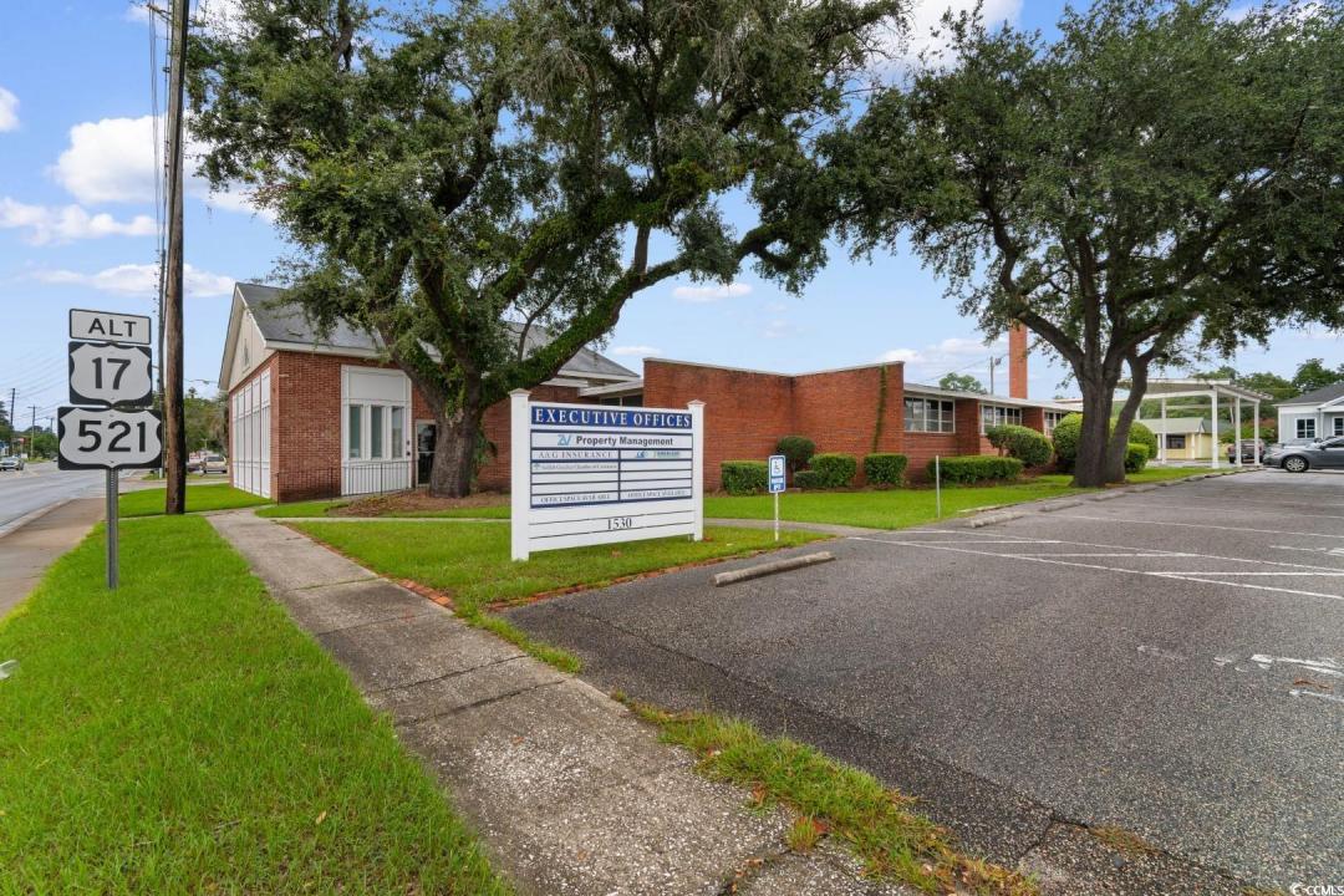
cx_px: 672
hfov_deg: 100.4
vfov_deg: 77.3
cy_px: 448
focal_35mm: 15
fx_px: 560
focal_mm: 10
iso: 100
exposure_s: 1/250
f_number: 8
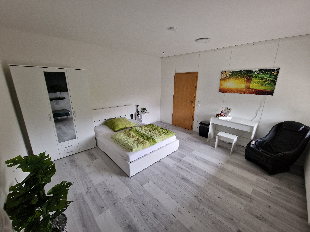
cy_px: 116
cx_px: 155
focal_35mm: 13
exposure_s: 1/30
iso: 320
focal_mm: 2.2
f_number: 2.2
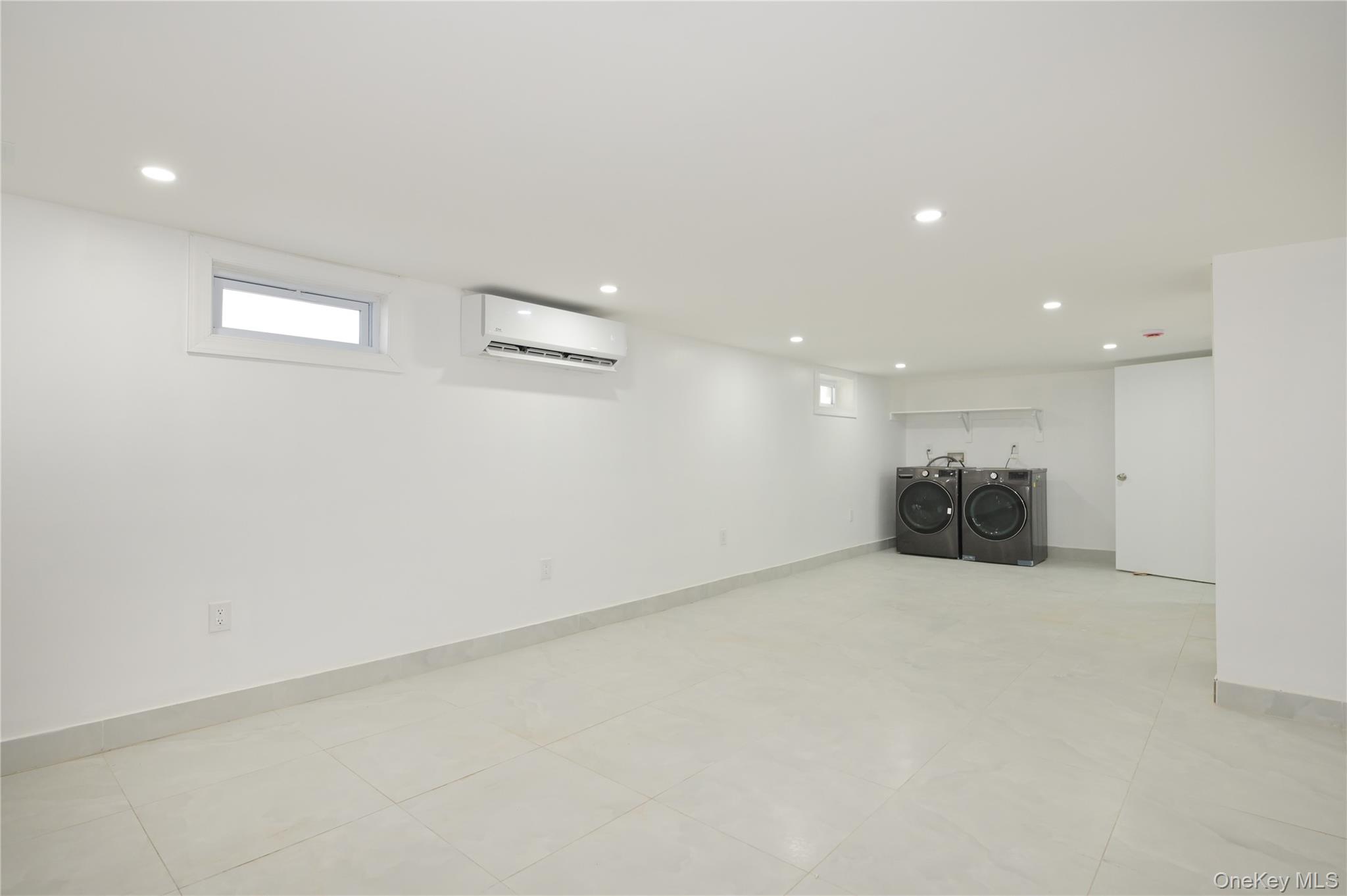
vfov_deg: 67.3
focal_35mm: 18
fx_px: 673
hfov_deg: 90.0
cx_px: 674
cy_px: 448
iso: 1600
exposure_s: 1/125
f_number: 5.6
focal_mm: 18
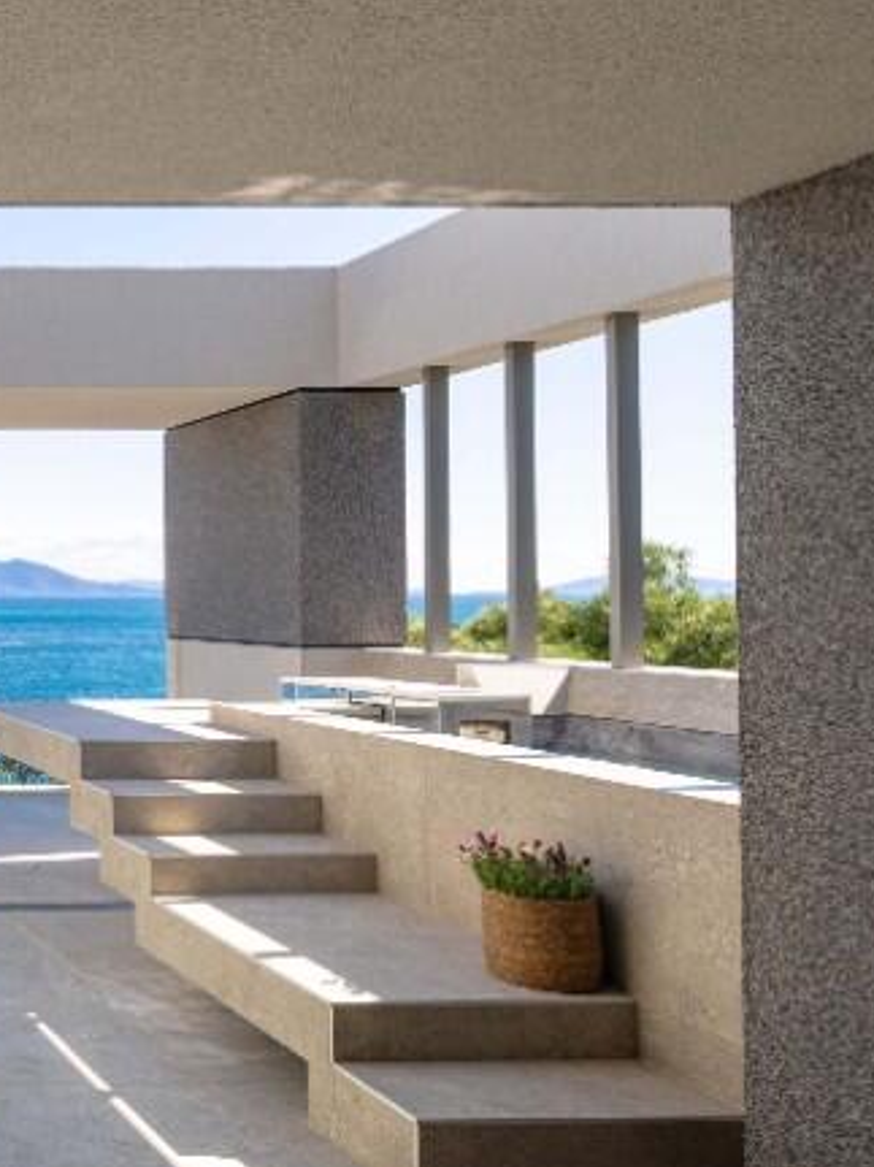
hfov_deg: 30.9
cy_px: 573
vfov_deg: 56.8
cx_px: -341
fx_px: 1078
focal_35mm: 32
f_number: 7.1
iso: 80
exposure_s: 1/250
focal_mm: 14
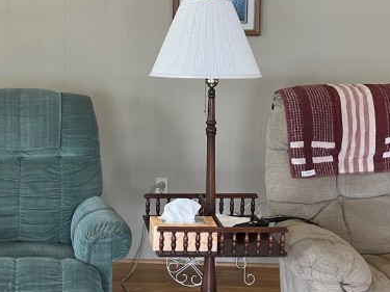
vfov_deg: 20.7
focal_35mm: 71
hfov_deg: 27.0
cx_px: 96
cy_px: 105
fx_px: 800
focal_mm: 5.1
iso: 100
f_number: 1.6
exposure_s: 1/120
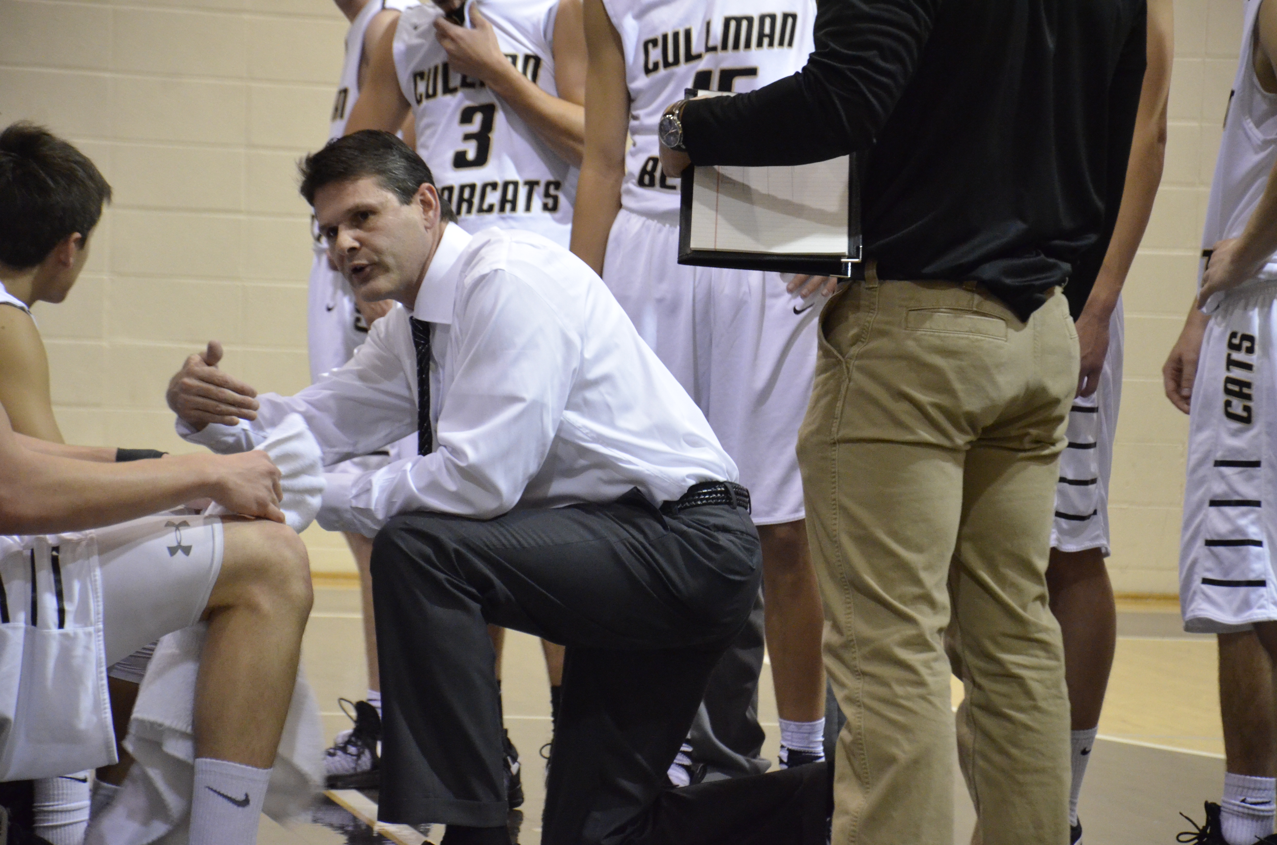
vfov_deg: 8.7
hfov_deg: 13.1
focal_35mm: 158
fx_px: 5575
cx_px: 638
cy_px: 422
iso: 4000
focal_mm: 105
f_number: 5.6
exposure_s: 1/80
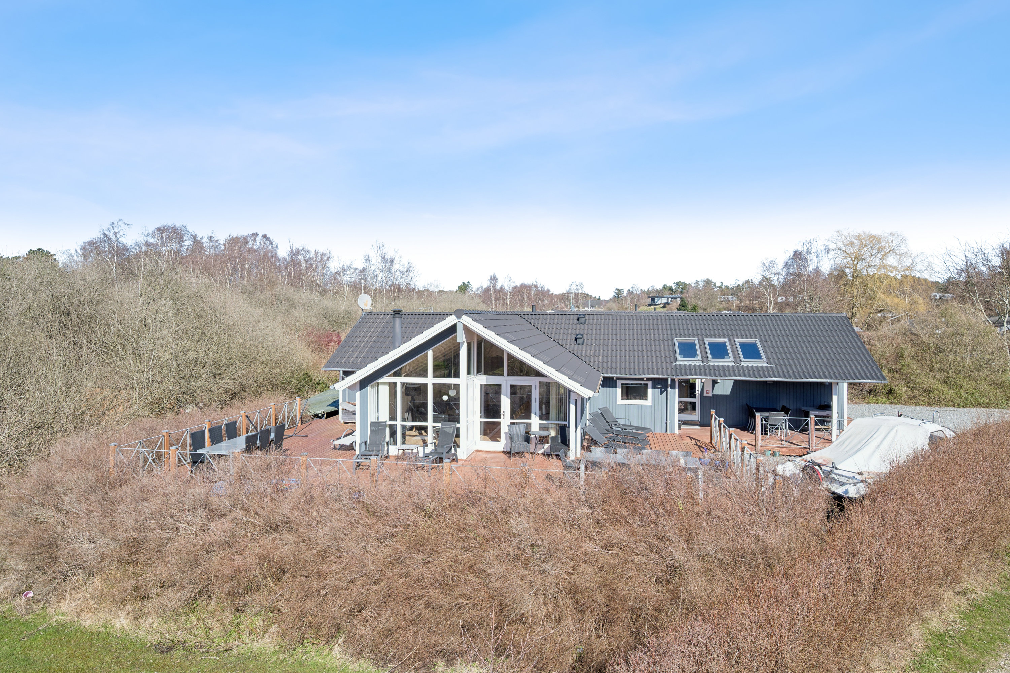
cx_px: 505
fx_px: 575
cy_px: 336
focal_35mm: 20
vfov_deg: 60.7
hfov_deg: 82.6
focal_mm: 20.5
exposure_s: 1/500
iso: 200
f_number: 8
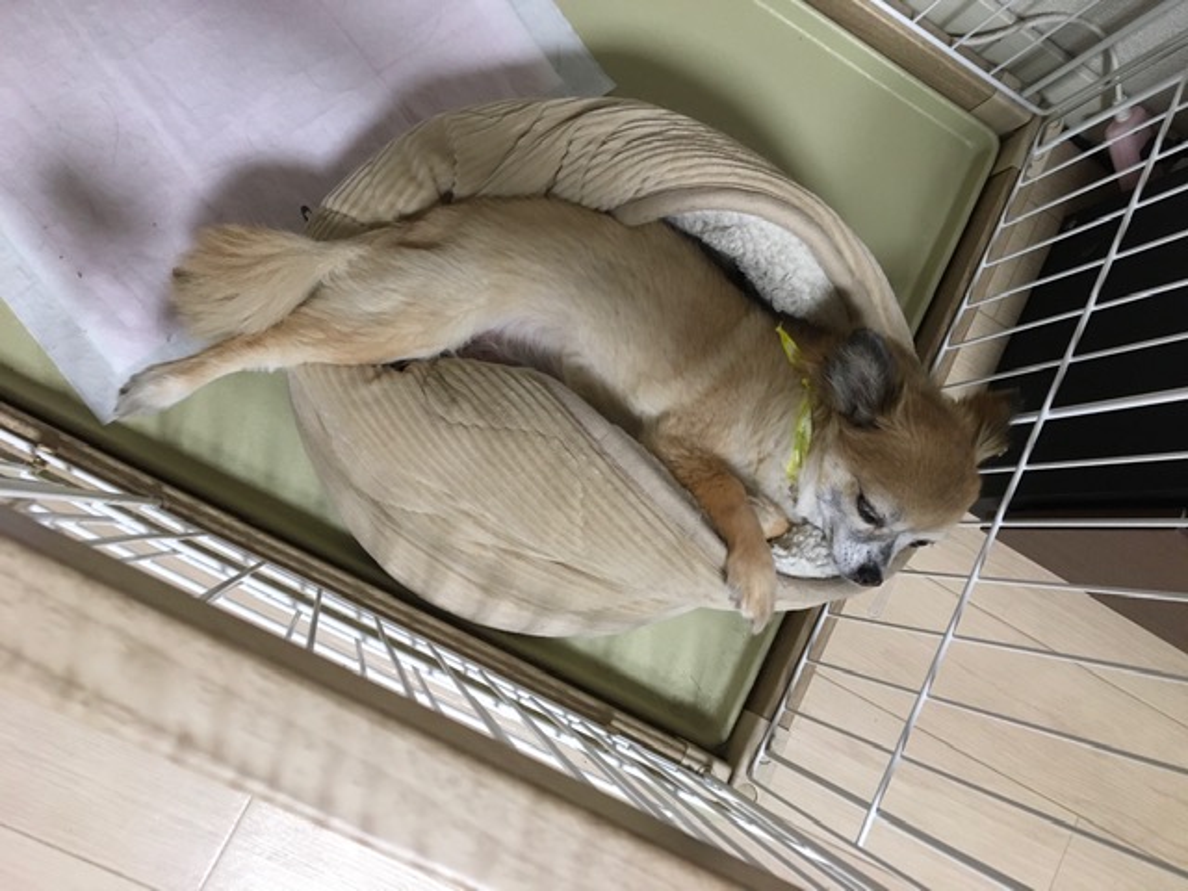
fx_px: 995
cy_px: 446
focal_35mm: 29
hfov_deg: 61.7
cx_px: 594
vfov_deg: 48.2
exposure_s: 1/24
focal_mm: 4.15
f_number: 2.2
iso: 200
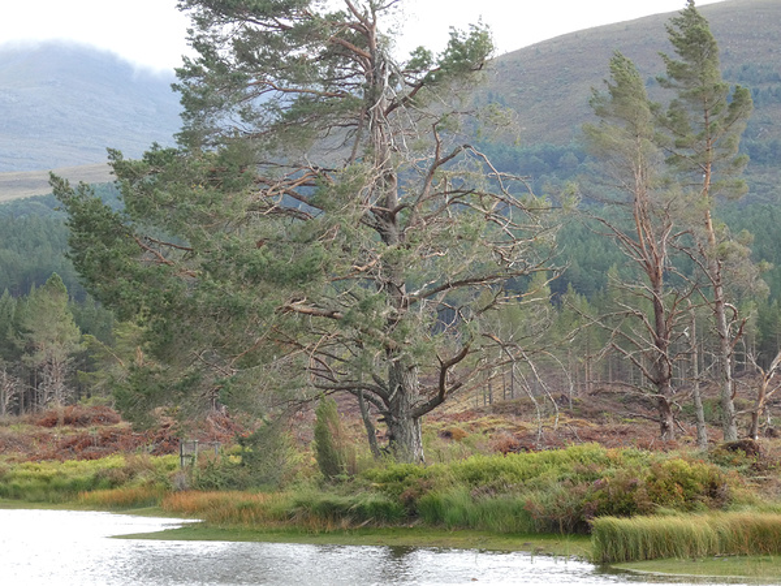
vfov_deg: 9.6
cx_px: 390
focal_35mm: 154
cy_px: 293
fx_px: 3475
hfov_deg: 12.8
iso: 320
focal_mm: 27.5
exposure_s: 1/80
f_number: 5.4
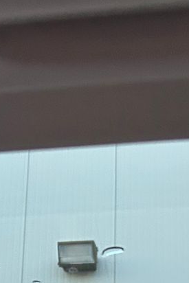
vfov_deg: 17.7
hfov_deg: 13.0
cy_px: 411
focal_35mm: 105
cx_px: 144
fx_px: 826
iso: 500
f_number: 1.5
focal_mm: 5.7
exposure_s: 1/54
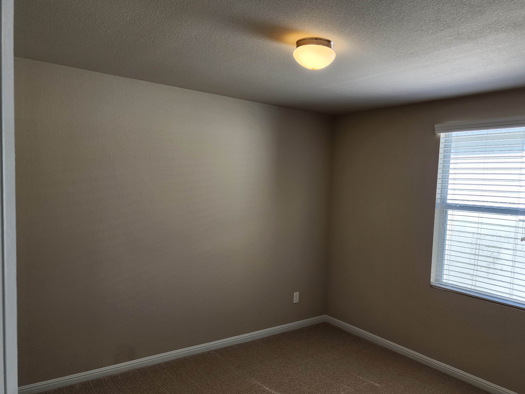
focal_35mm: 27
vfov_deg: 51.3
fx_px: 410
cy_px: 219
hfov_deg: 64.9
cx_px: 308
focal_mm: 6.4
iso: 100
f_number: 1.8
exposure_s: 1/180
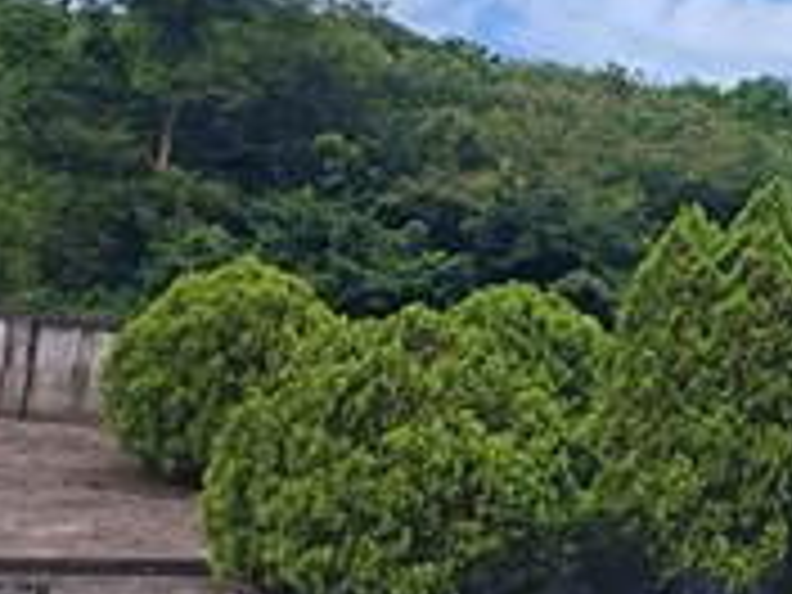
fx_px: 1556
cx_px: 1080
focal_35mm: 68
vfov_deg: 21.6
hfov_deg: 24.3
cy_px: 367
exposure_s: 1/502
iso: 100
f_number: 1.75
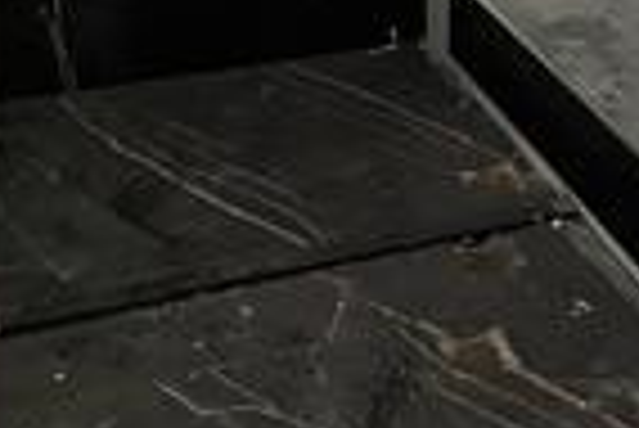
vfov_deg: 14.8
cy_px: -419
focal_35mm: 76
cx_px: 540
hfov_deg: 26.0
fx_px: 1350
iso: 800
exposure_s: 1/30
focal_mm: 5.1
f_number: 1.6
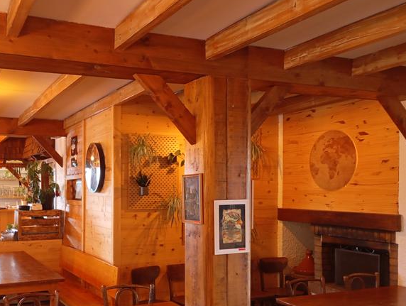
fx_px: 458
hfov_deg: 47.1
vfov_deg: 36.7
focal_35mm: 39
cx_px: 137
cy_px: 195
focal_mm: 4.27
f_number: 1.8
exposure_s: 1/25
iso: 1189
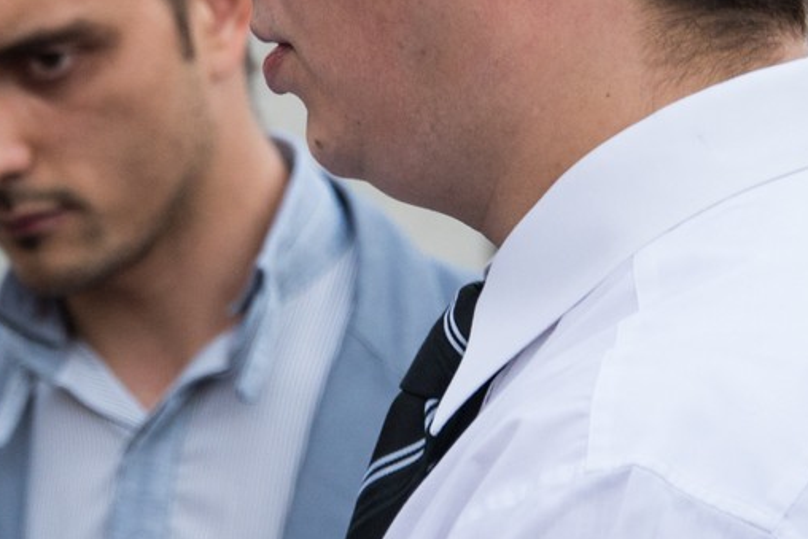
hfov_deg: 3.8
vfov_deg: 2.5
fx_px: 12257
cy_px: 197
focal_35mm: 546
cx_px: 355
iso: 1000
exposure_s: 1/60
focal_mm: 145
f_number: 5.6
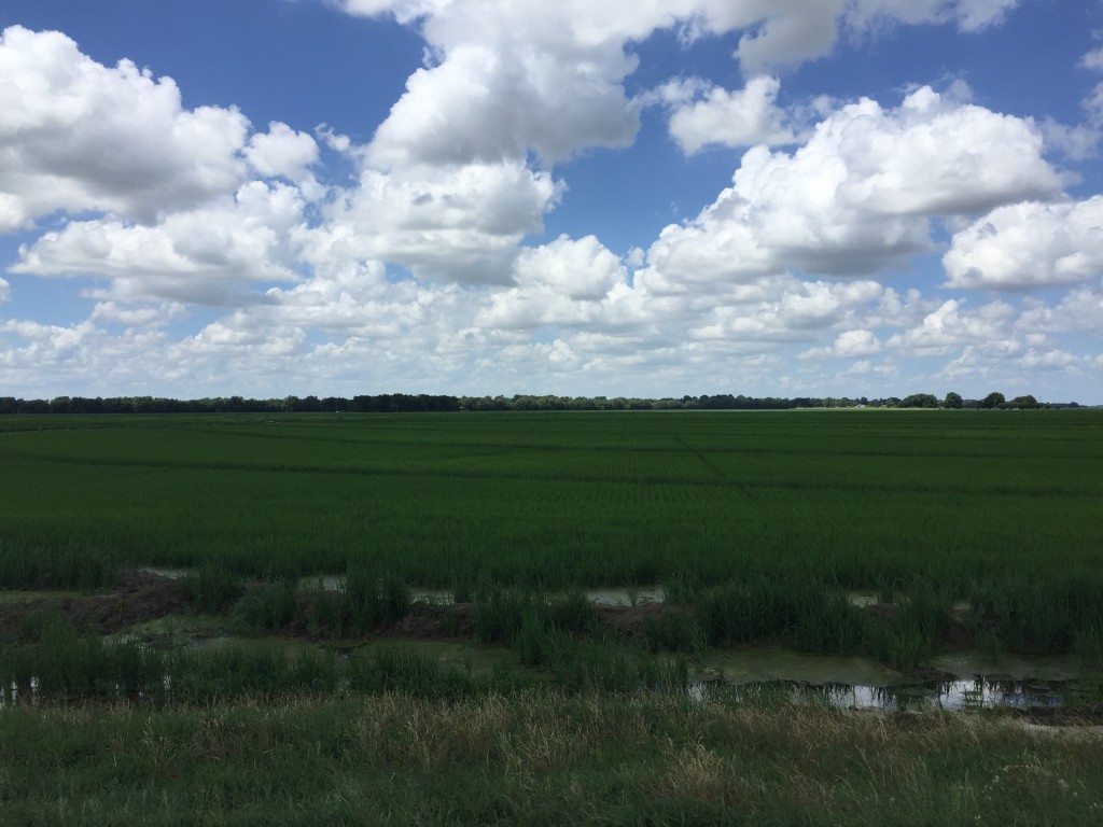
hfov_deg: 61.7
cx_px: 552
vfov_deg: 48.2
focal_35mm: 29
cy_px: 414
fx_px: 924
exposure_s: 1/3300
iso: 32
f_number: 2.2
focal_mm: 4.15
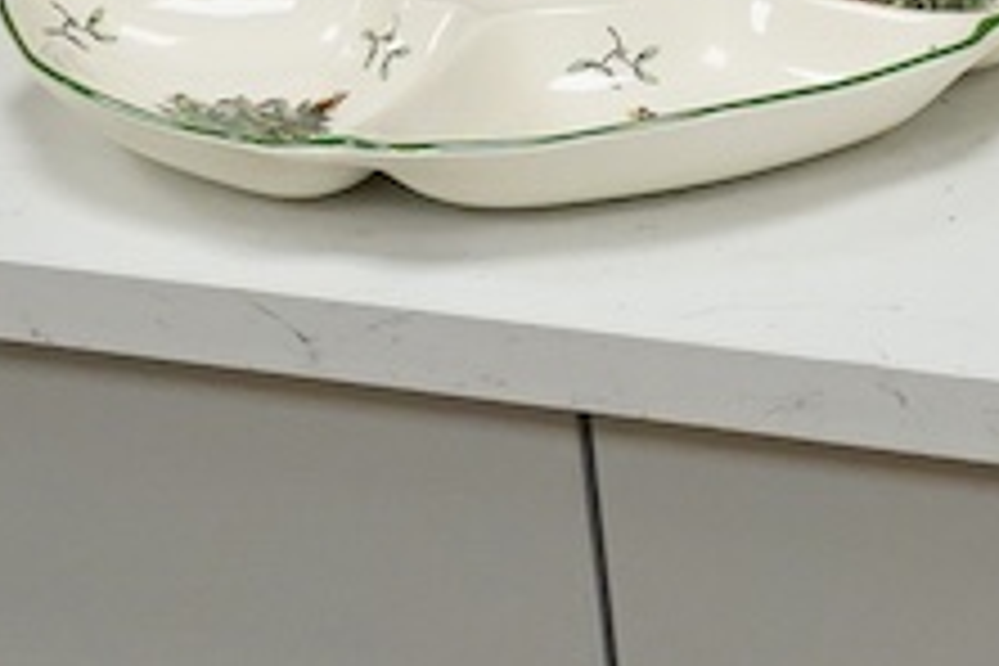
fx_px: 6327
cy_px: -472
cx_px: 1627
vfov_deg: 5.9
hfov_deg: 8.8
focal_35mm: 228
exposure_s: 1/200
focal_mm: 30
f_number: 11
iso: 2500
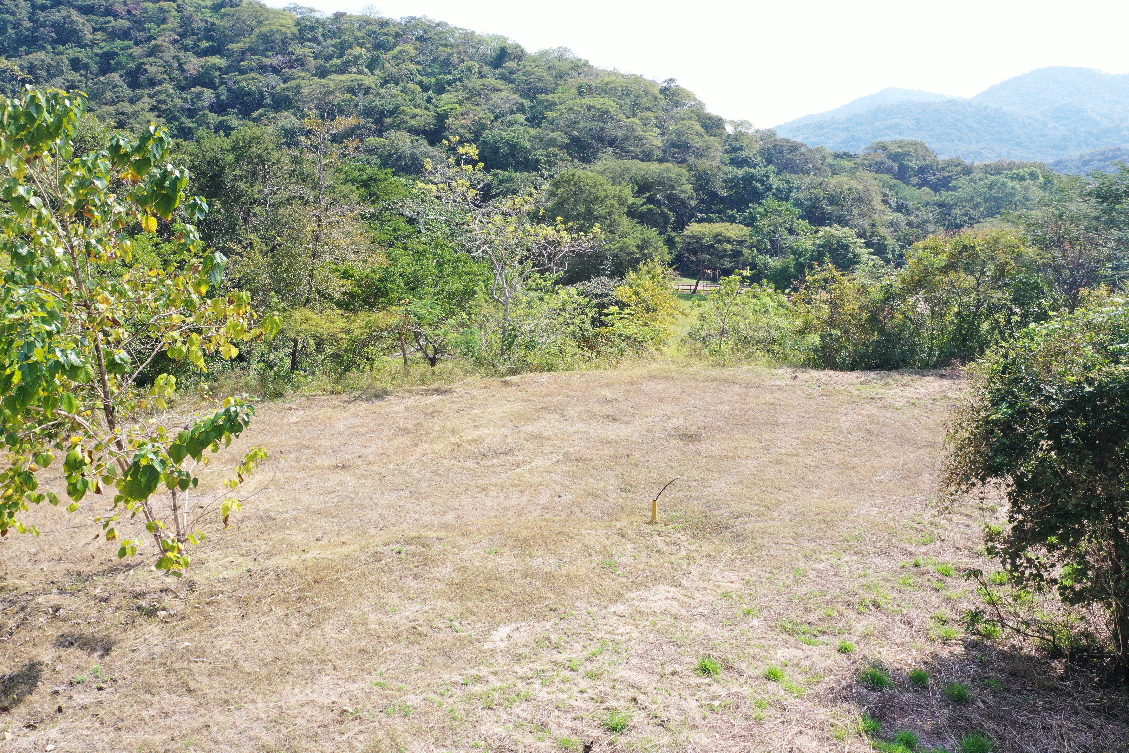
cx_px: 564
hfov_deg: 65.5
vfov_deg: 46.4
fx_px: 878
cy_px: 376
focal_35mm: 28
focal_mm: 10.26
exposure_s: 1/240
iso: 100
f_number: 5
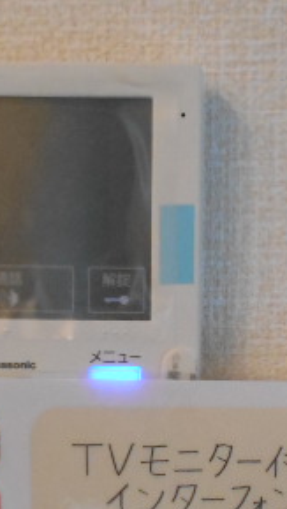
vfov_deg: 25.5
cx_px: 201
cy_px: 391
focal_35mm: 82
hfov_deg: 14.7
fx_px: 1107
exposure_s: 1/80
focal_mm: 5.8
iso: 800
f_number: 3.6
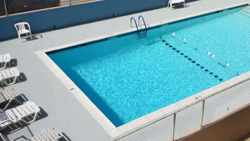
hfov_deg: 39.0
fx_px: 345
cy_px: 50
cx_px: 182
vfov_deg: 23.0
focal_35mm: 52
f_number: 10
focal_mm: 20
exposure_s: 1/320
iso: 200
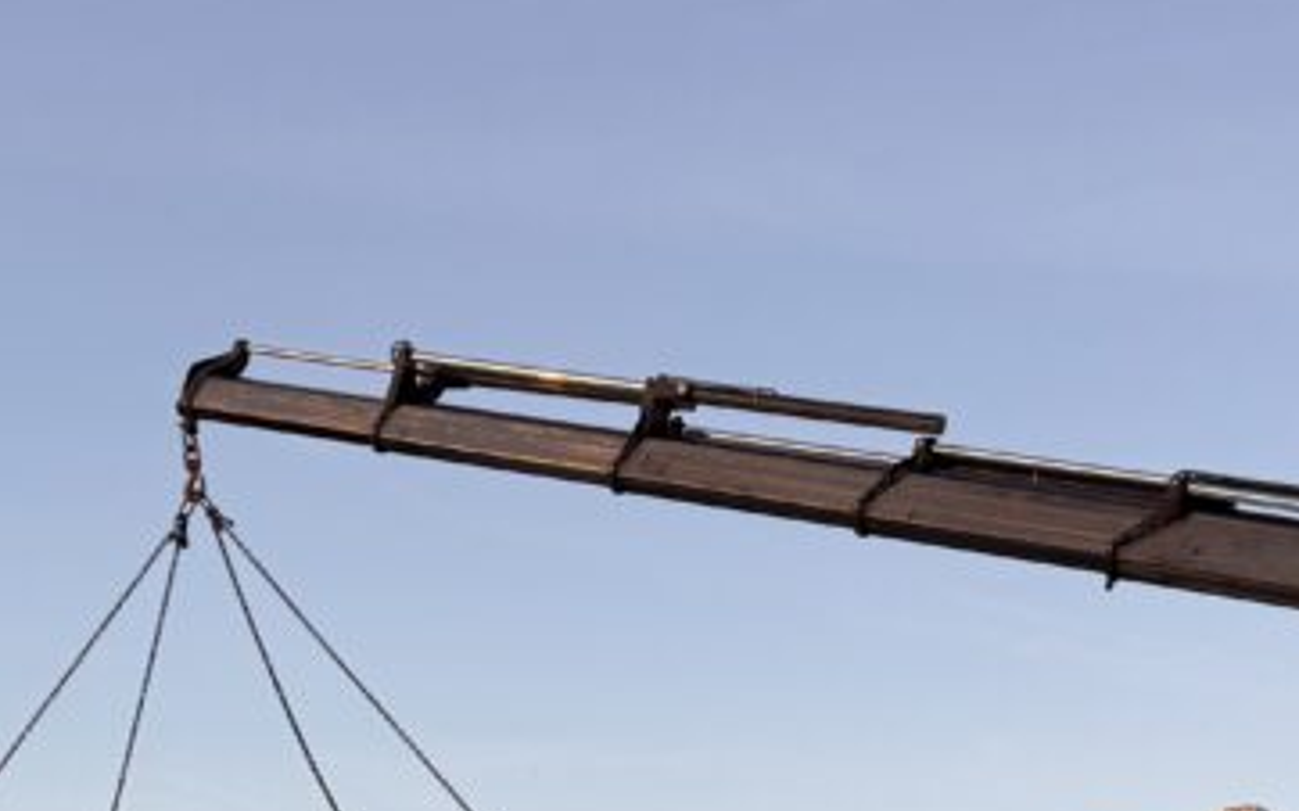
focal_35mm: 72
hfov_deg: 28.6
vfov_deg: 16.6
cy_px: 1181
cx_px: 624
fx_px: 2548
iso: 80
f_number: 1.78
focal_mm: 6.76
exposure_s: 1/695
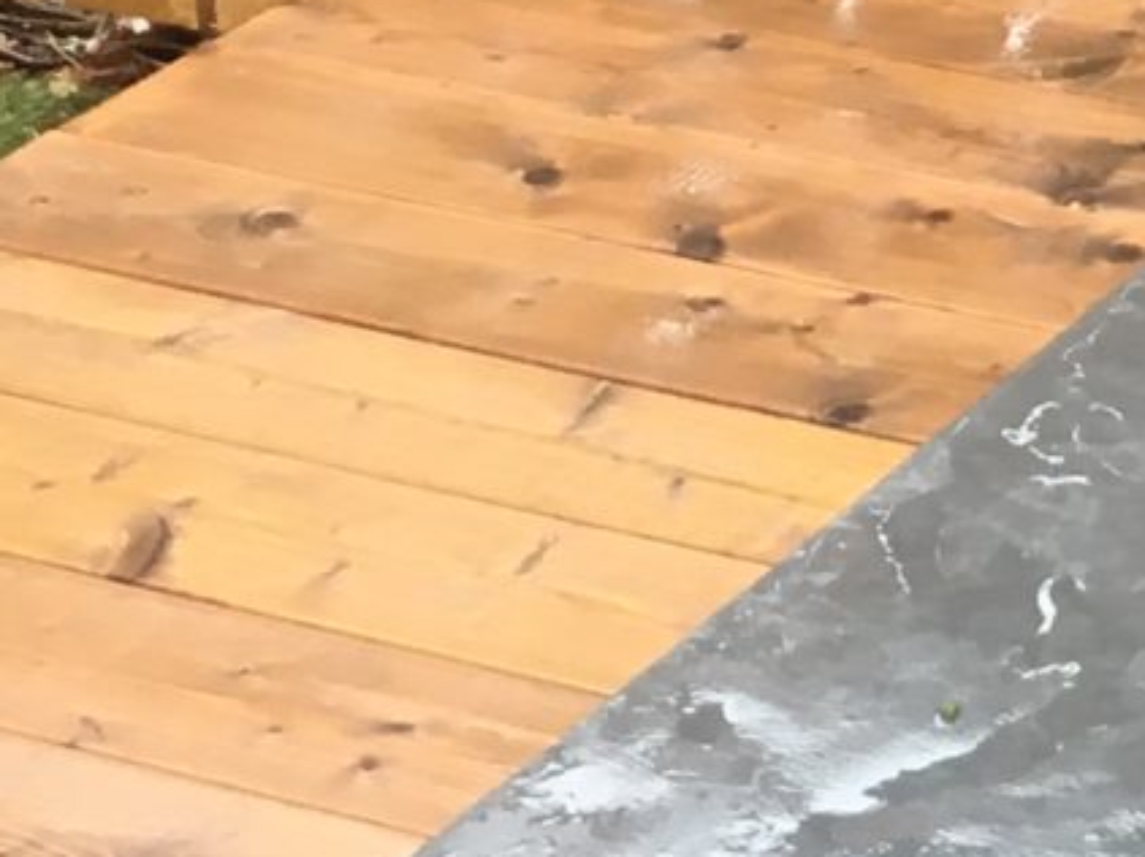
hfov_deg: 10.4
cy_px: -599
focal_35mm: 176
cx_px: 2192
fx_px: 5818
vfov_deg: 8.2
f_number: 2.2
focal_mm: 4.15
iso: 25
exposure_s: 1/40
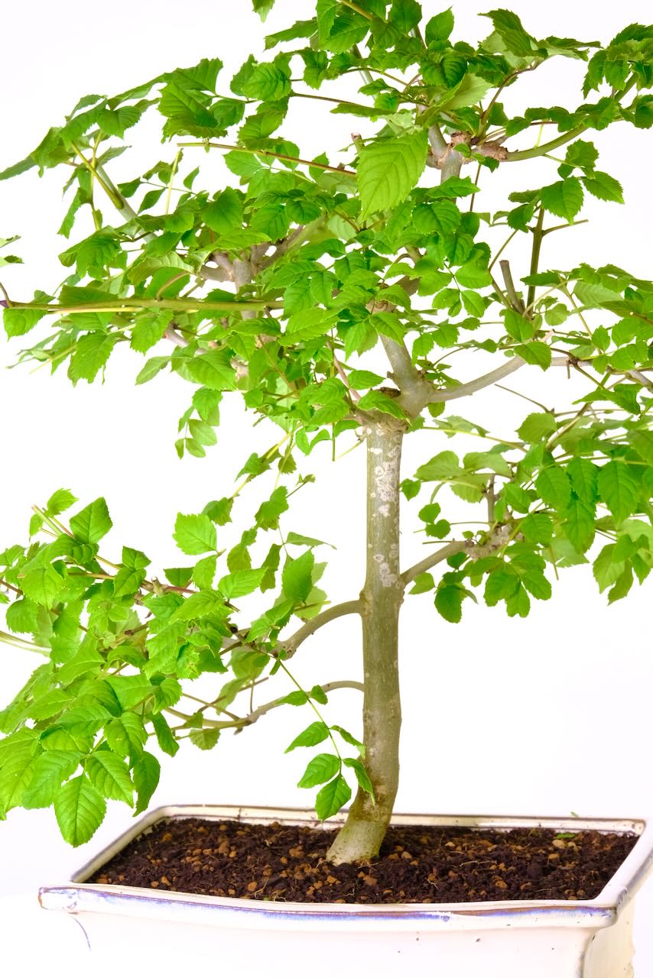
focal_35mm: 117
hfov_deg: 11.7
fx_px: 3181
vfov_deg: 17.5
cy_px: 489
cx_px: 326
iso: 2500
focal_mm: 77.9
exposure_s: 1/15
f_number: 13
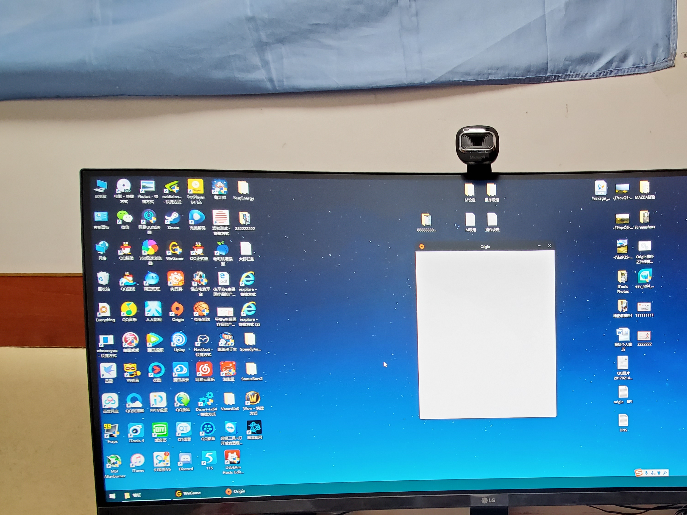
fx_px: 397
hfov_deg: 75.2
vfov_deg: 61.7
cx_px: 523
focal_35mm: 20
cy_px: 396
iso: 320
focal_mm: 1.8
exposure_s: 1/32
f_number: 2.2
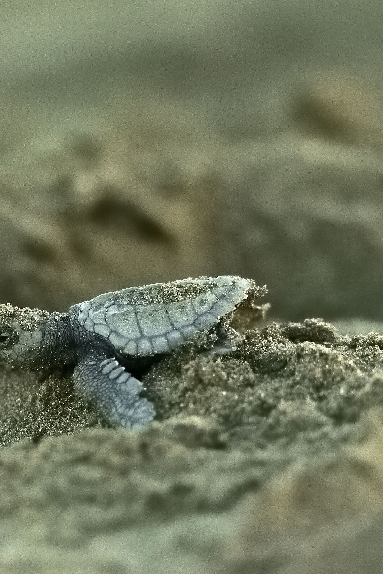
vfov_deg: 2.3
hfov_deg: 1.5
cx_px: 70
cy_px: 287
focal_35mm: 901
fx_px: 14377
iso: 11400
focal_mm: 600
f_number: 6.3
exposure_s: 1/500
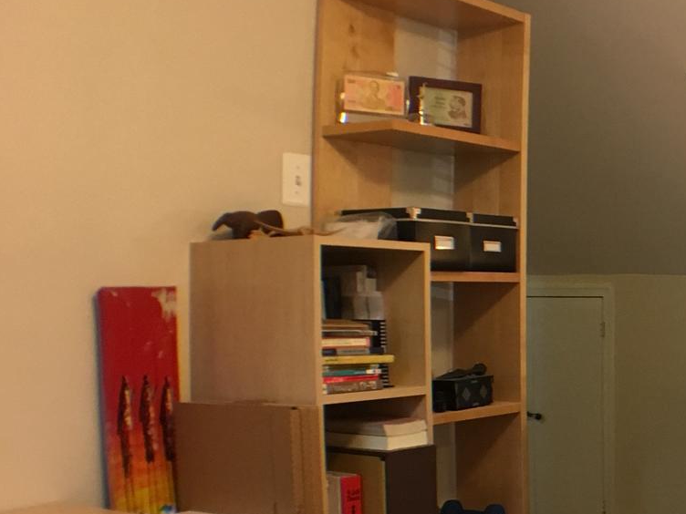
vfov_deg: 18.5
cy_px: 396
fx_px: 1566
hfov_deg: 22.0
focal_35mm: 79
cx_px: 918
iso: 100
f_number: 2.2
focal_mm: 4.15
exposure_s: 1/30
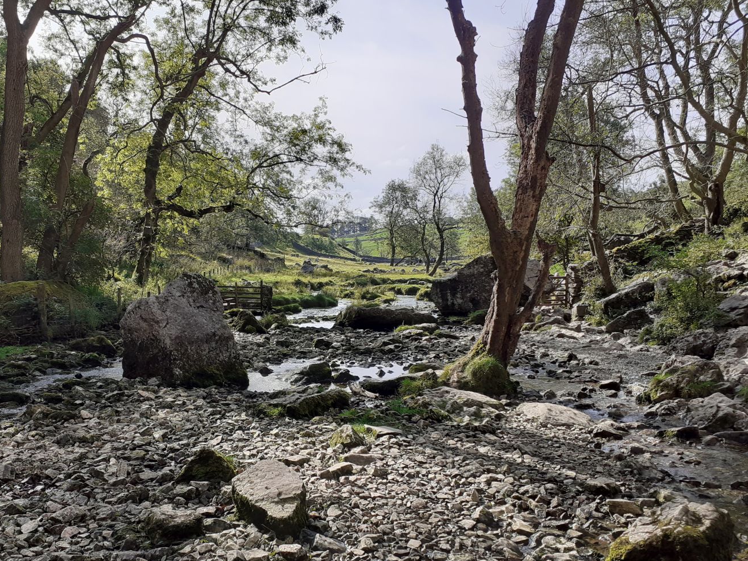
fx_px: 713
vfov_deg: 42.7
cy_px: 338
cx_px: 300
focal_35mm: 33
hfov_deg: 55.0
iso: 40
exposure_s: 1/917
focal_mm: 3.6
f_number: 1.9
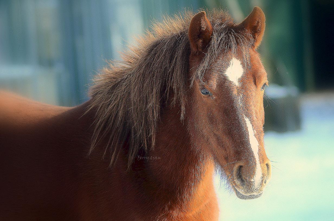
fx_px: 2569
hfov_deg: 7.4
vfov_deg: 4.9
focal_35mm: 278
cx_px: 167
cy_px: 110
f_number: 4.5
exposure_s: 1/250
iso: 200
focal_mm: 185
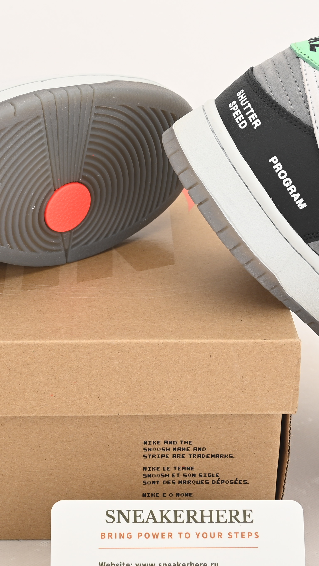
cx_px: 106
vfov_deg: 24.7
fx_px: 1293
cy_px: 276
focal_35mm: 86
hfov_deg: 14.0
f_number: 11
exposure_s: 1/200
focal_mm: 37
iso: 100
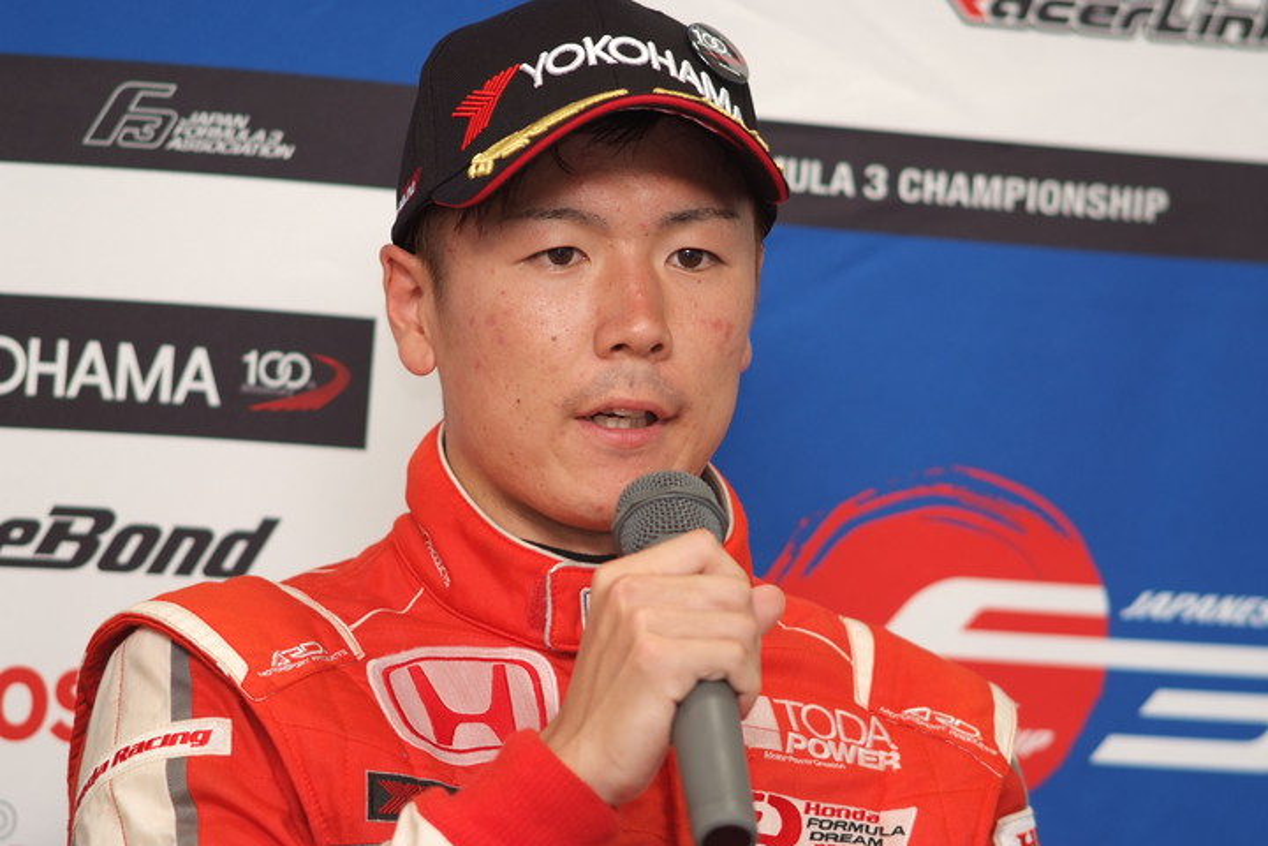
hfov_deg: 7.6
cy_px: 423
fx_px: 9509
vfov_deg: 5.1
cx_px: 634
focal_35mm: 270
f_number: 2.8
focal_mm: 180
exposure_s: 1/250
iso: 400
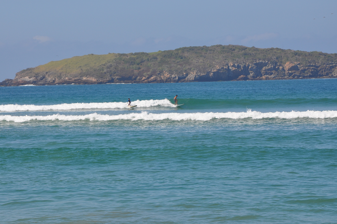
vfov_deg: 7.5
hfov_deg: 11.3
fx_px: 1698
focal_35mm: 182
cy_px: 112
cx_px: 169
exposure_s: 1/500
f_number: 11
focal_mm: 105
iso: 200
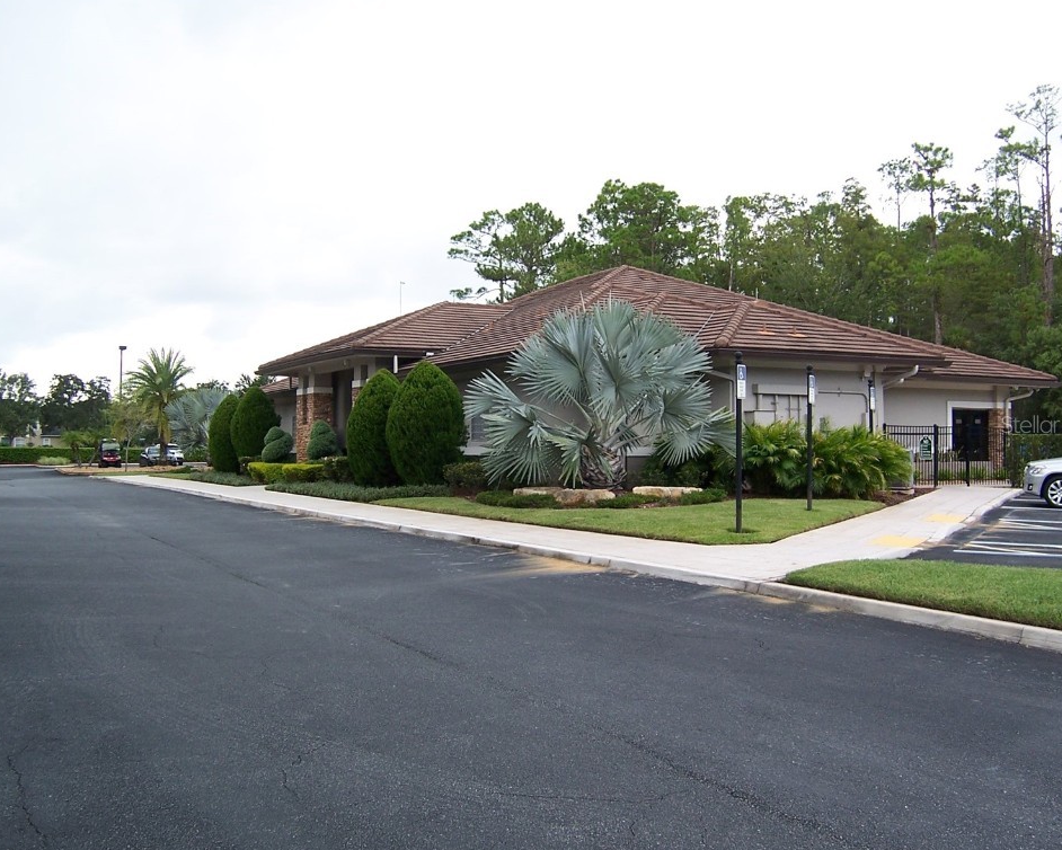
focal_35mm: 35
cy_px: 424
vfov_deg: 42.2
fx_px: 1100
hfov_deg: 51.5
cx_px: 530
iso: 80
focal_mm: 5.5
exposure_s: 1/125
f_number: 3.4
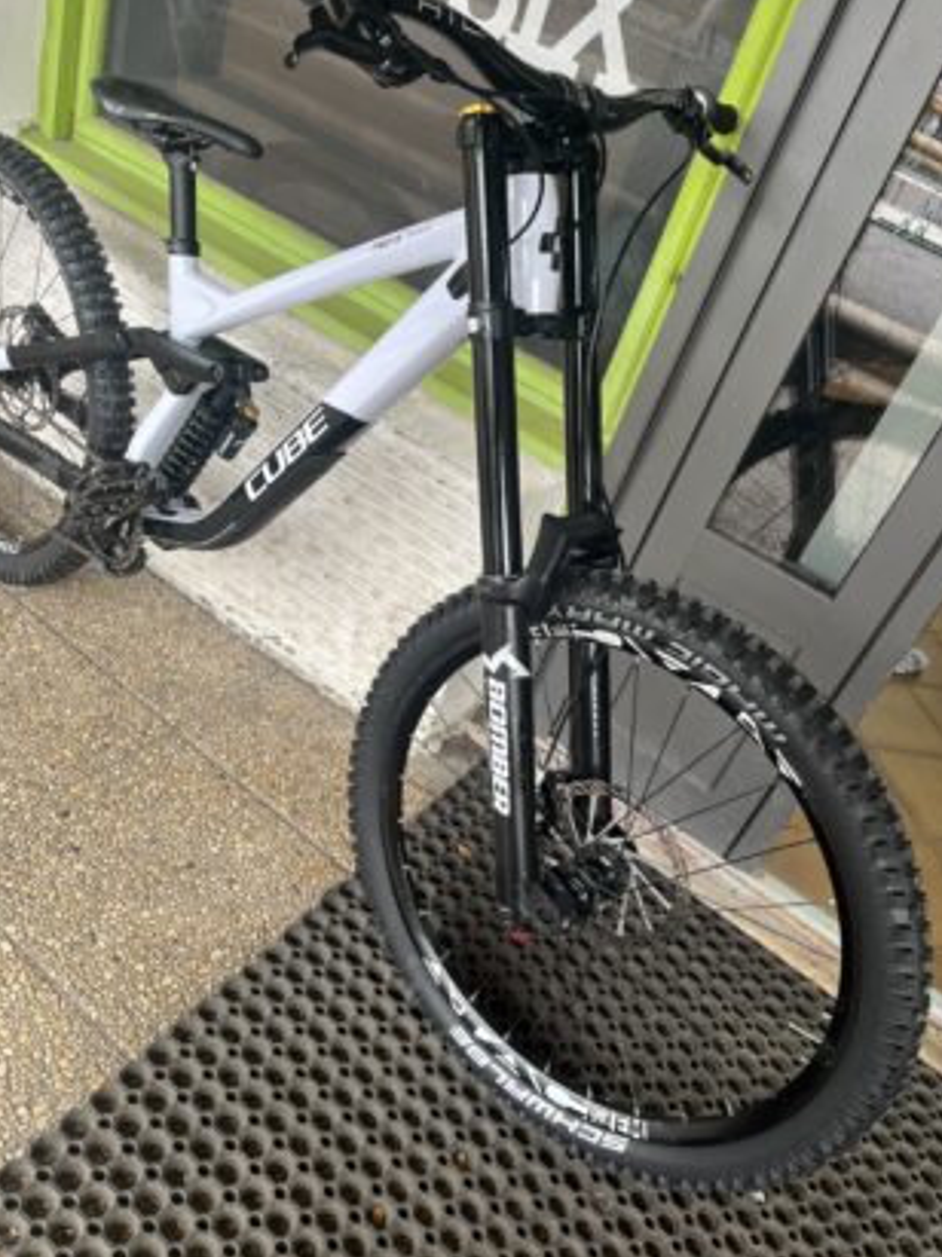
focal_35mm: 27
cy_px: 619
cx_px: 471
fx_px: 980
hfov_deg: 51.3
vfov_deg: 65.3
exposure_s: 1/122
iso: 64
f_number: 1.6
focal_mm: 5.1
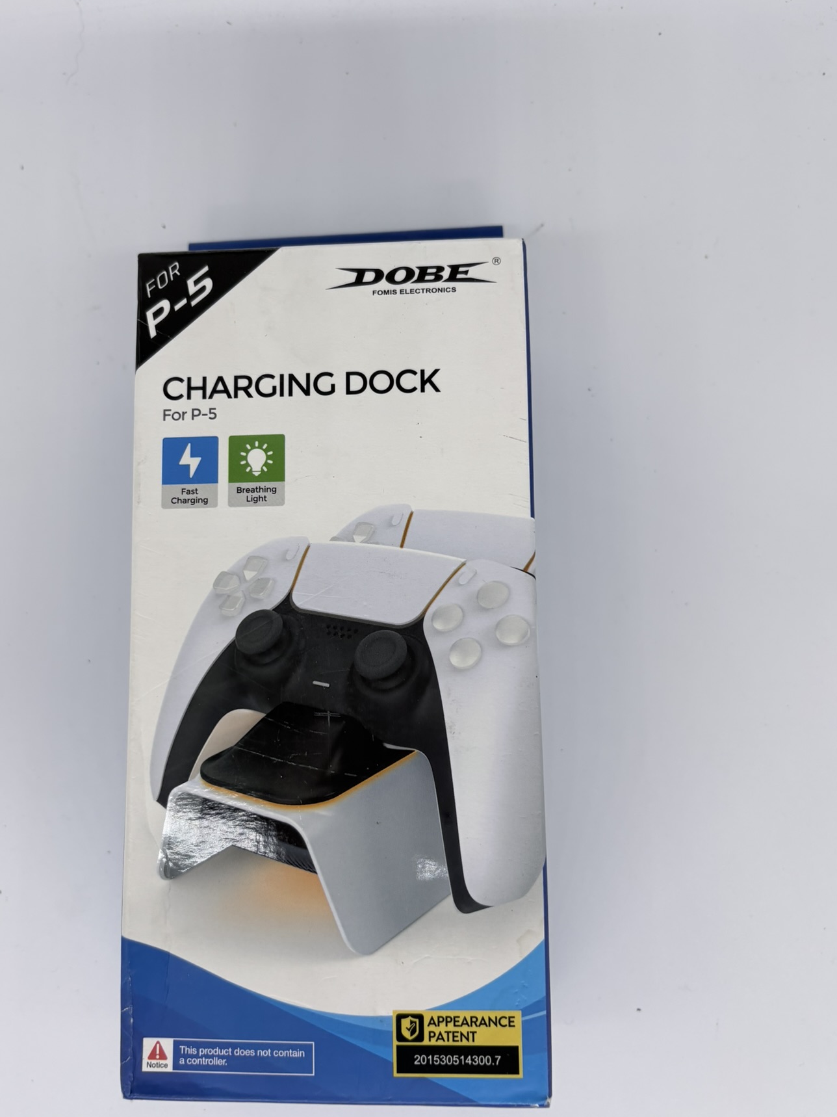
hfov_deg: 45.3
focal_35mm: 31
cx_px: 354
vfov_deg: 58.4
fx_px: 1000
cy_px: 573
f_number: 1.6
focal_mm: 5.96
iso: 50
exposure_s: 1/810
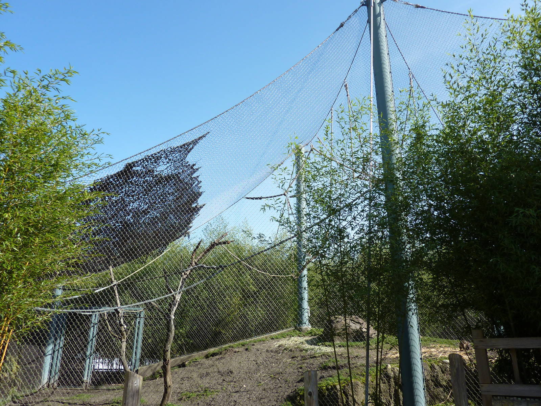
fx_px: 391
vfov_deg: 54.9
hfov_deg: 69.4
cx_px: 270
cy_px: 203
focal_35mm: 25
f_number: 3.3
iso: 100
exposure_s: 1/500
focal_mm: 4.1
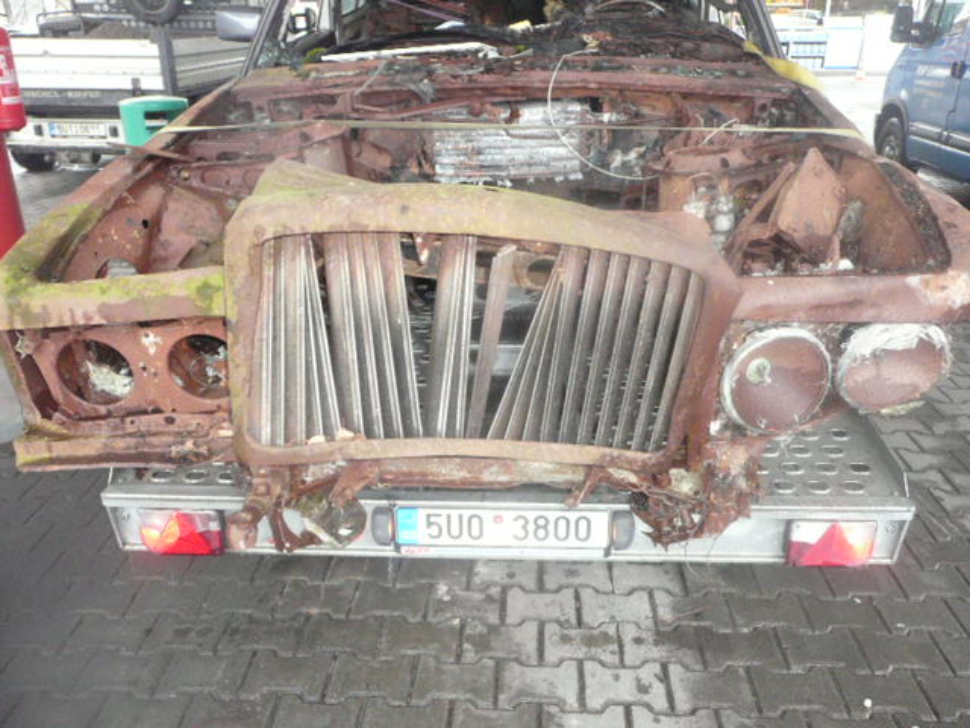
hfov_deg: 63.4
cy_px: 364
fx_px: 785
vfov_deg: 49.7
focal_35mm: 28
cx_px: 485
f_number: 3.3
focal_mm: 4.6
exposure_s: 1/30
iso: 400
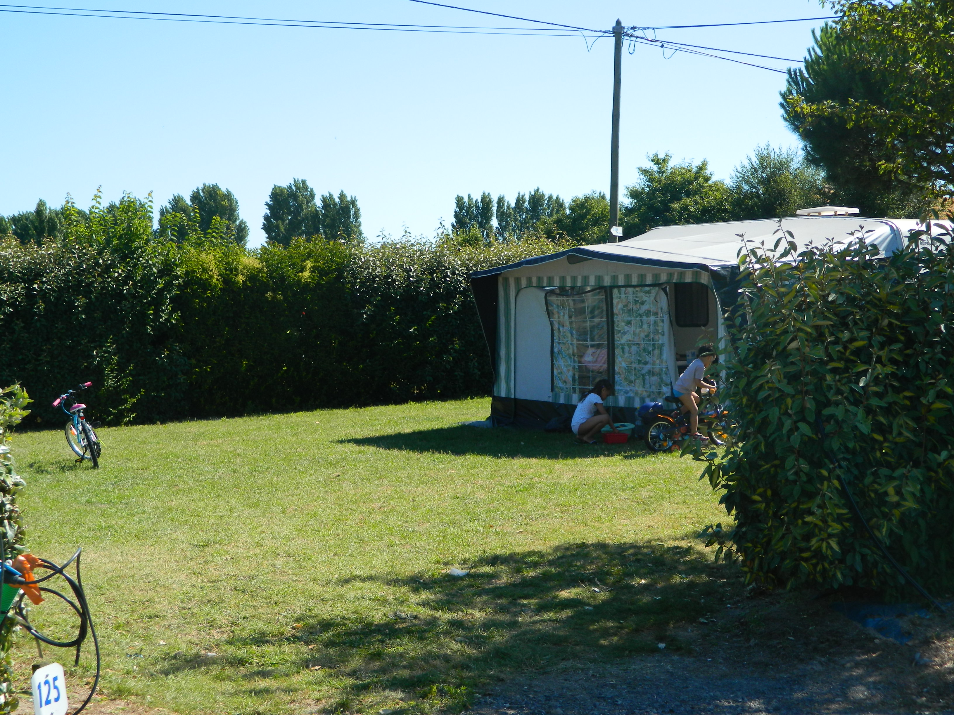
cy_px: 358
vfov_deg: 25.7
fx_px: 1571
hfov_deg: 33.8
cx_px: 477
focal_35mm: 57
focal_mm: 10.2
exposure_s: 1/500
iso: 80
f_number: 3.8
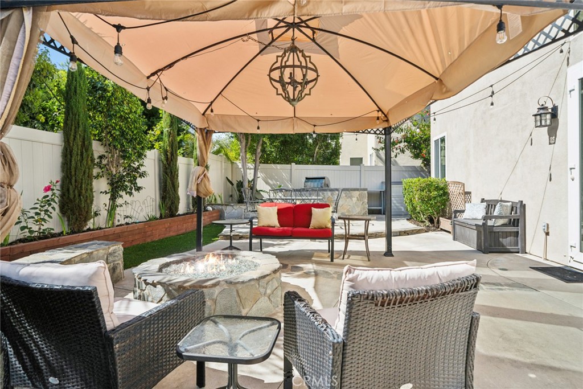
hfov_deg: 86.9
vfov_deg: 64.6
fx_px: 308
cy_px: 194
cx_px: 292
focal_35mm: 19
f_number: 8
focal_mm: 19
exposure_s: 1/800
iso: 400
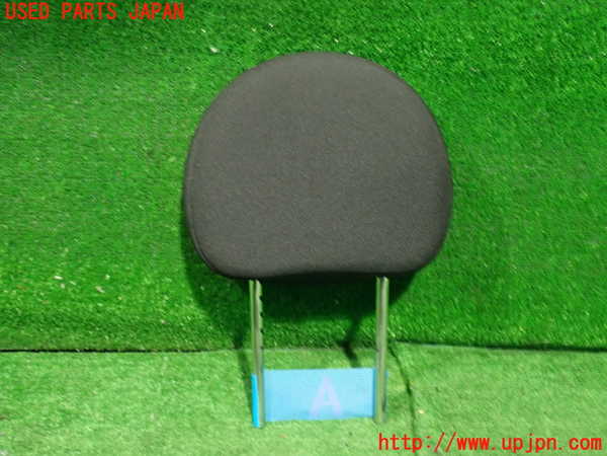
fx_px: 772
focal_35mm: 44
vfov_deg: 32.9
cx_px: 304
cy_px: 228
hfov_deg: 42.9
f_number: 2.9
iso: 800
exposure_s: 1/13
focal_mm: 7.84
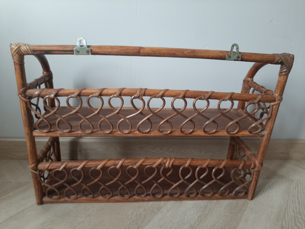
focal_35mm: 26
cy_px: 114
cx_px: 152
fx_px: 229
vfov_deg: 53.1
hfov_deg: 67.3
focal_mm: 3.93
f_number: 1.7
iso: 64
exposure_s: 1/50
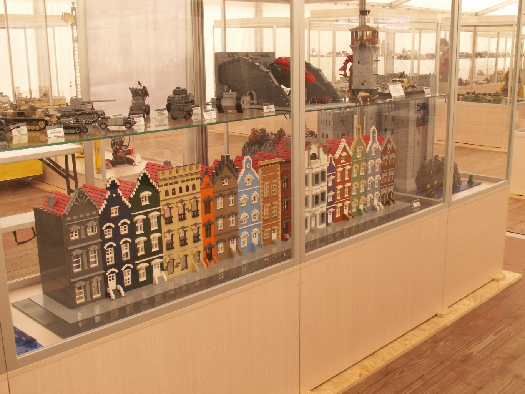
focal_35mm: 40
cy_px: 197
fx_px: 607
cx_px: 262
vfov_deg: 36.0
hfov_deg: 46.8
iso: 50
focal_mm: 6.63
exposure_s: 1/25
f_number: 6.3
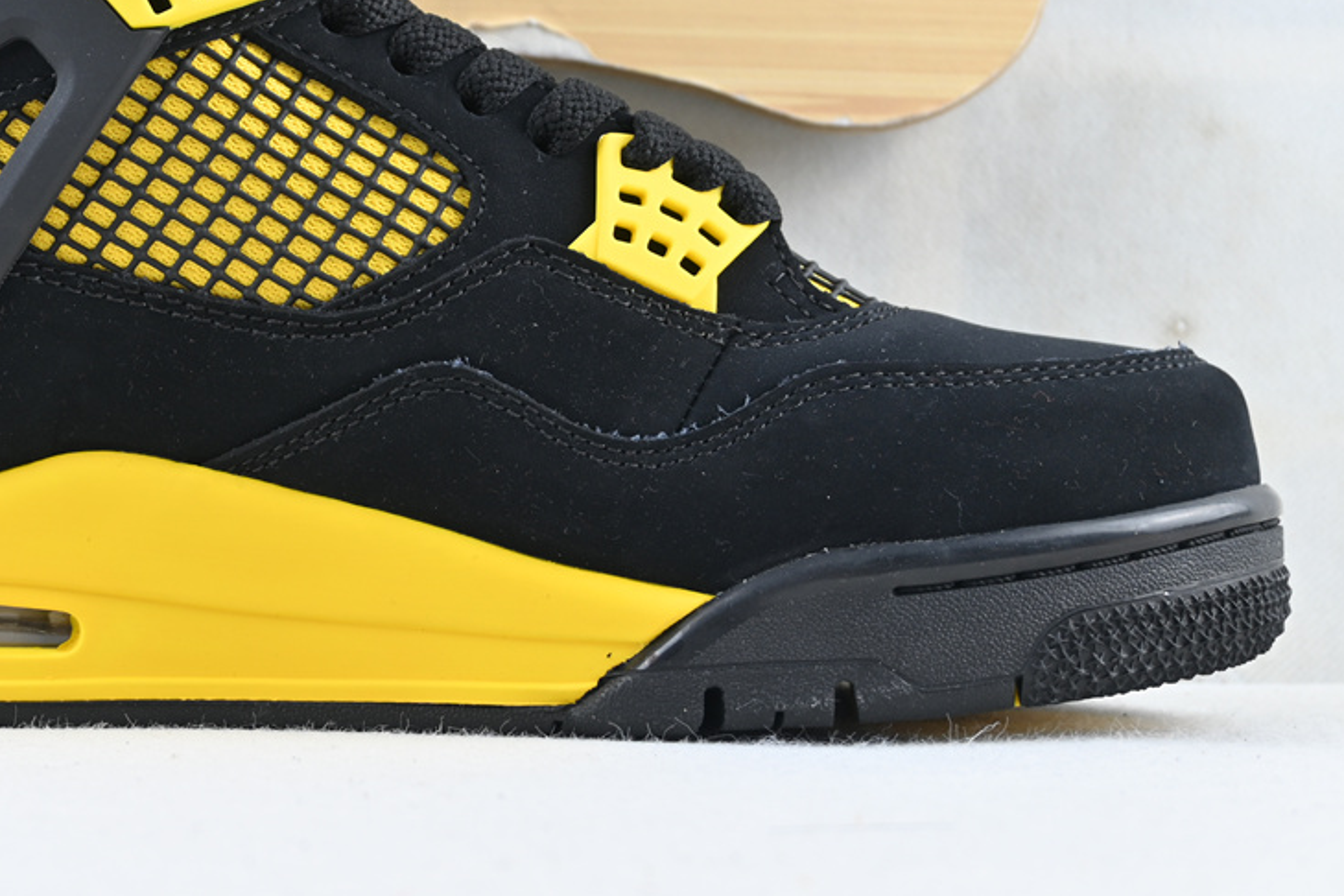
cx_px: 337
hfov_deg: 25.0
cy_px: 284
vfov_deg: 17.0
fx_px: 2995
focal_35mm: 80
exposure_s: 1/25
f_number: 5
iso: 100
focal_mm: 32.5
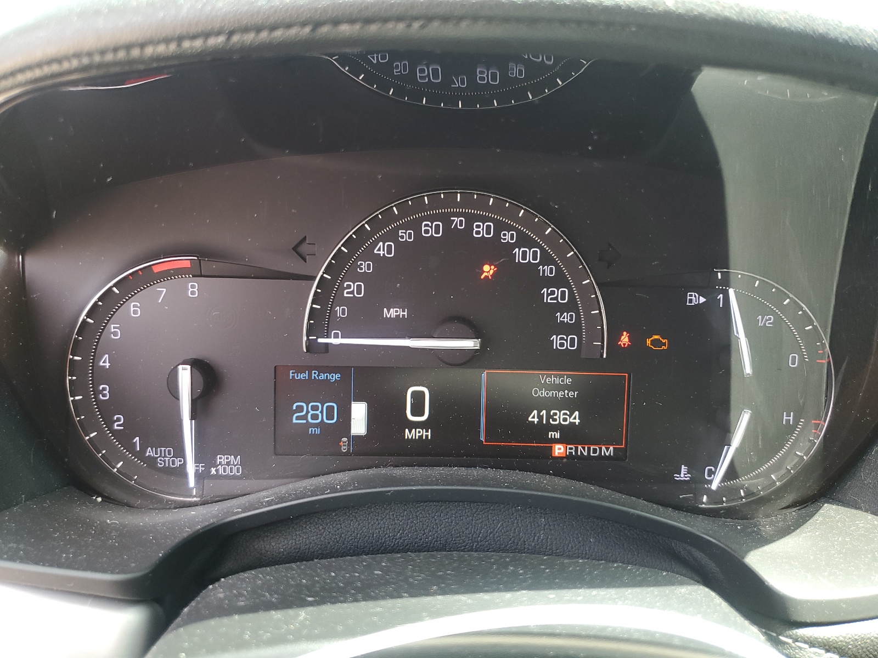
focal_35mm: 26
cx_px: 439
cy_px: 329
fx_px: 659
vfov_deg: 53.1
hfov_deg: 67.3
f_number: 1.5
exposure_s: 1/60.2
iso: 68
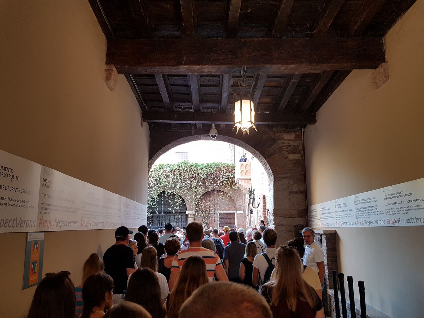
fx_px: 318
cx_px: 212
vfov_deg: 53.1
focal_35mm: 26
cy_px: 159
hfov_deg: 67.3
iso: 80
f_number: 1.7
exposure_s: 1/50
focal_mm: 4.2
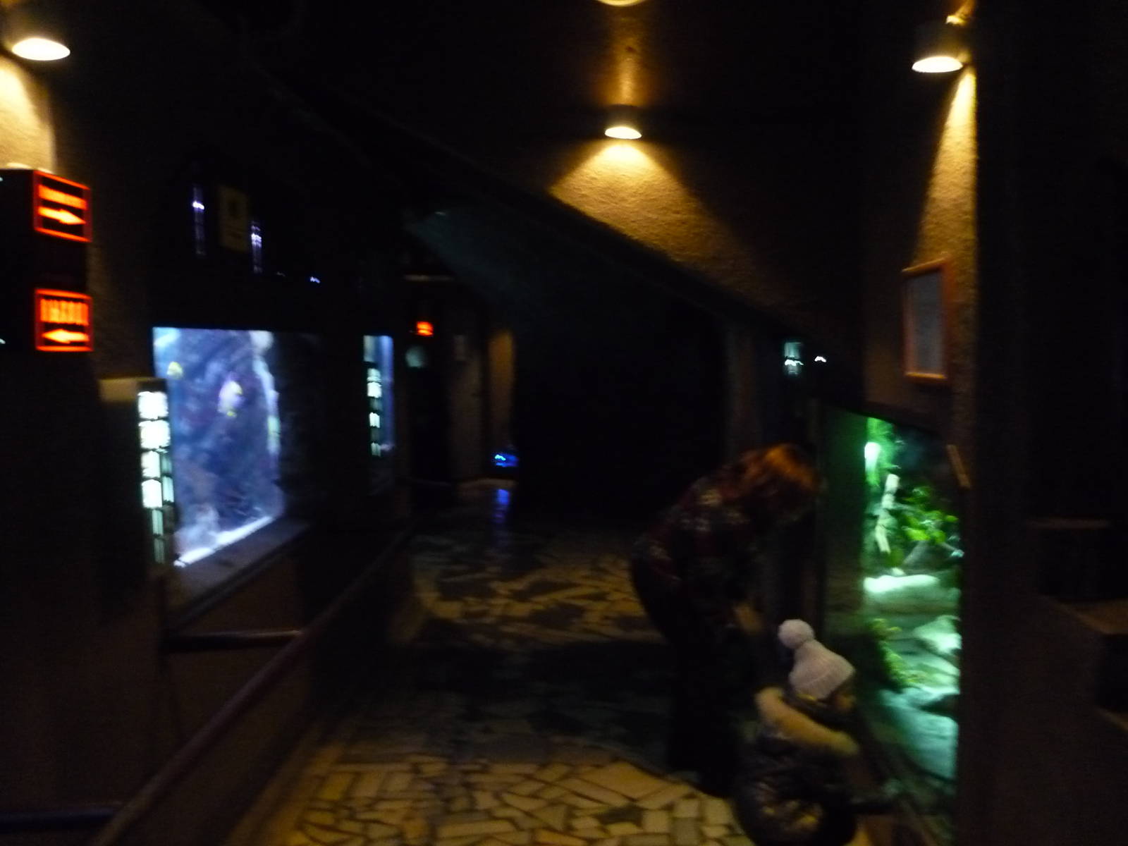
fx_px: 1075
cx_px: 564
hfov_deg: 55.4
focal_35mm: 33
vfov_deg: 42.9
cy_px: 423
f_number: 2.8
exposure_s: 1/8
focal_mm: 5.5
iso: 800
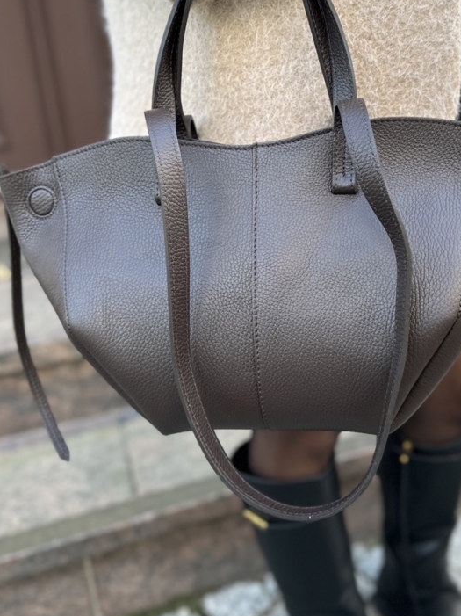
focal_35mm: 37
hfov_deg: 38.3
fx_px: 658
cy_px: 253
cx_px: 296
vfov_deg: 49.9
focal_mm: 6.86
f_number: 1.78
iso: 64
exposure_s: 1/153
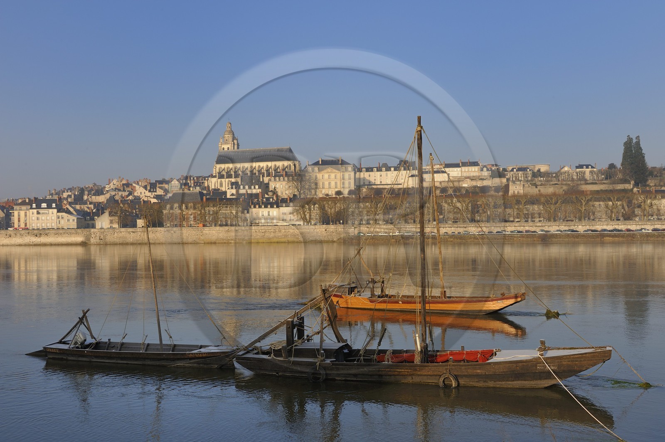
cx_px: 332
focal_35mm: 40
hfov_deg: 48.5
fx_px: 738
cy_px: 221
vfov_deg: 33.3
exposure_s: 1/125
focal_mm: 40
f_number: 14
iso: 200
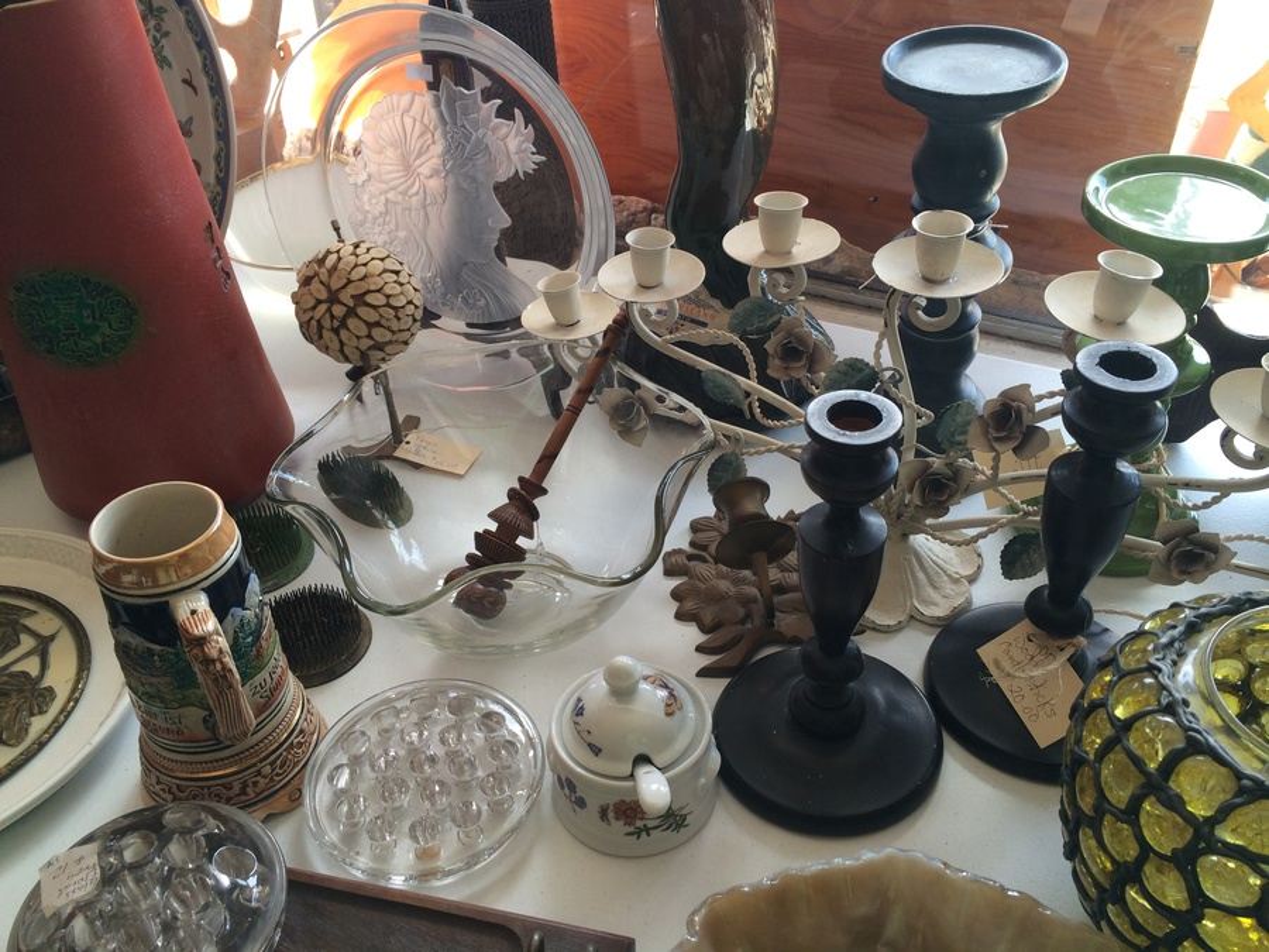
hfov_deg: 60.0
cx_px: 634
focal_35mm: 30
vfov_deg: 46.8
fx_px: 1100
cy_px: 476
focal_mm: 4.12
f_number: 2.2
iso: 50
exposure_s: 1/120
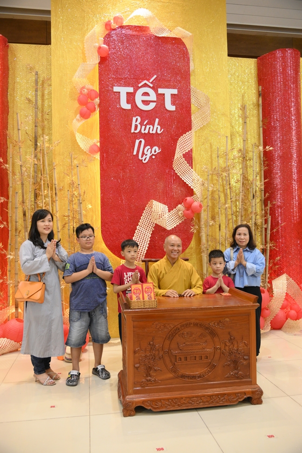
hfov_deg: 43.5
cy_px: 226
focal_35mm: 30
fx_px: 378
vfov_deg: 62.0
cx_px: 151
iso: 5000
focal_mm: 30
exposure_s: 1/320
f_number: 4
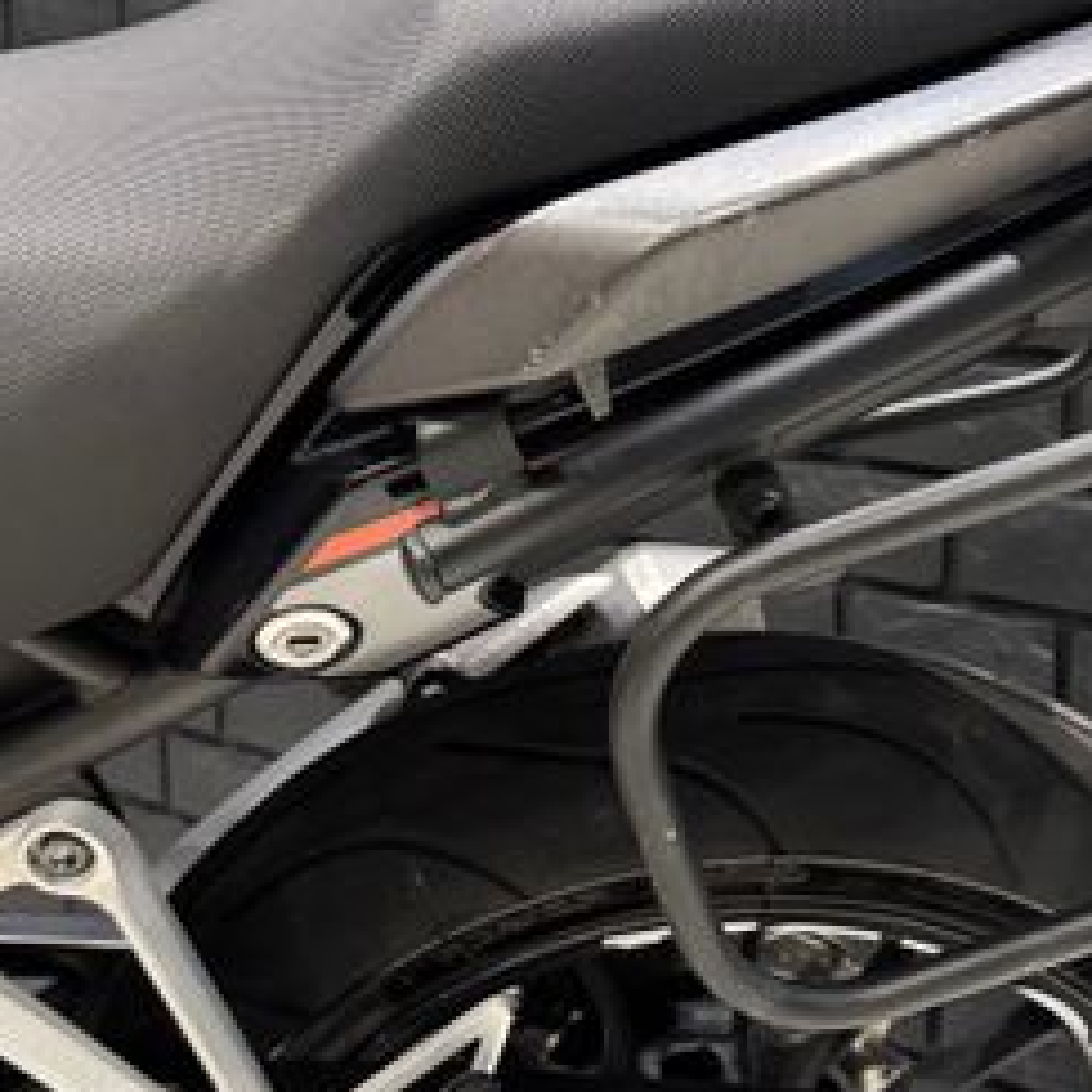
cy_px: 533
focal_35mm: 41
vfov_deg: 40.9
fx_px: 1463
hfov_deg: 40.3
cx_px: 752
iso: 640
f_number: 1.78
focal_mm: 6.76
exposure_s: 1/60
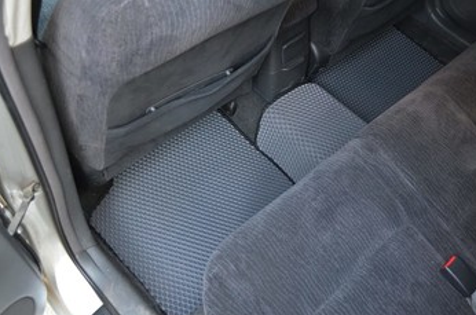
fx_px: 528
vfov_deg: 33.2
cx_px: 277
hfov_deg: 48.4
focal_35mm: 40
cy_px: 144
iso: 3200
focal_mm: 22
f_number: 3.8
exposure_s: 1/25
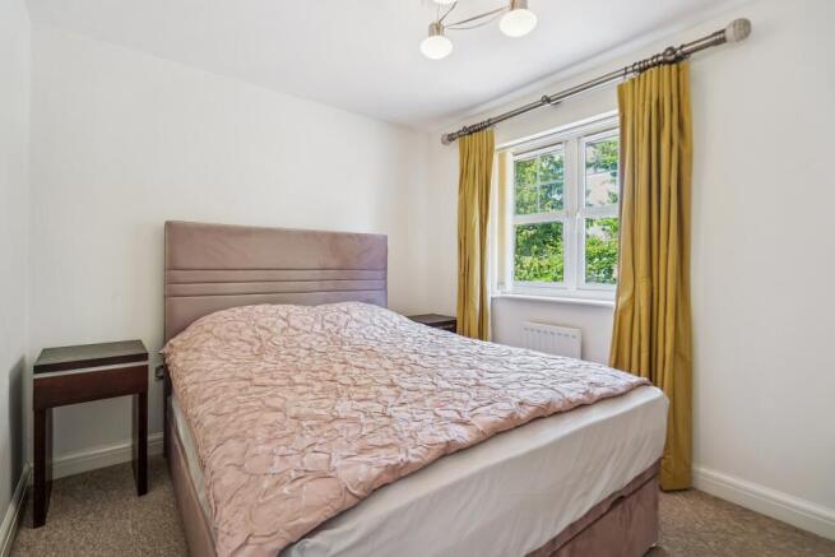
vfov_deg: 73.8
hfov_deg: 96.7
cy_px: 278
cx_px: 418
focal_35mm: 16
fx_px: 371
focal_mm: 16
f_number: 4
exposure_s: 1/30
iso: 320
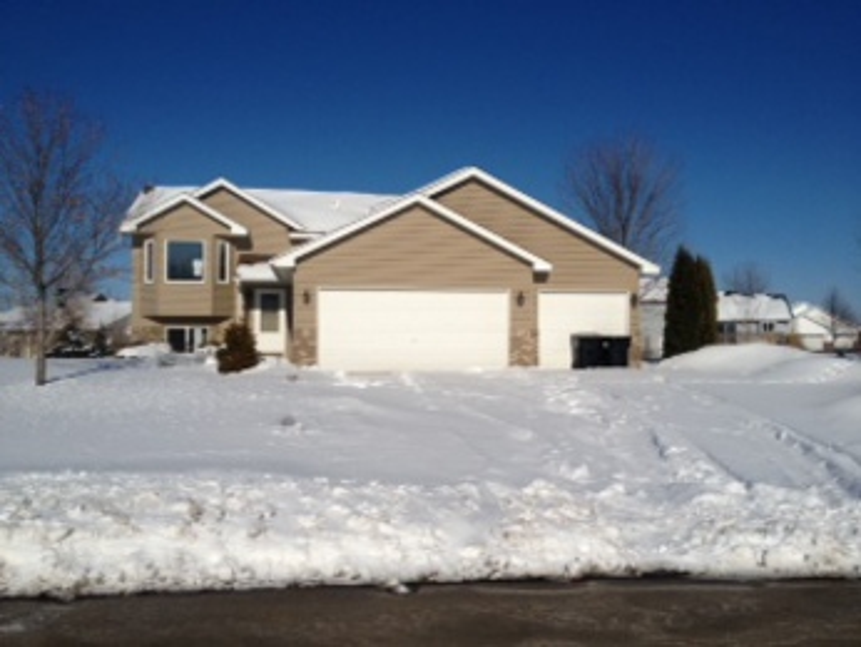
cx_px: 430
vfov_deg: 40.7
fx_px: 871
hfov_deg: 52.6
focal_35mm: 35
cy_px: 324
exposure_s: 1/6944
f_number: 2.4
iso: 50
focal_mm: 4.28
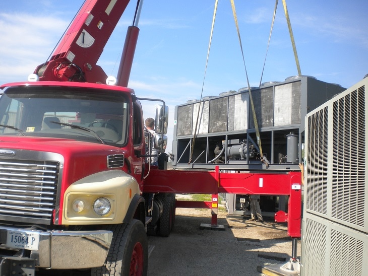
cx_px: 184
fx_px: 372
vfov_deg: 40.7
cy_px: 138
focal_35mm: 35
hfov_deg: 52.6
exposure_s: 1/419
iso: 80
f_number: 4.6
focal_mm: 6.3
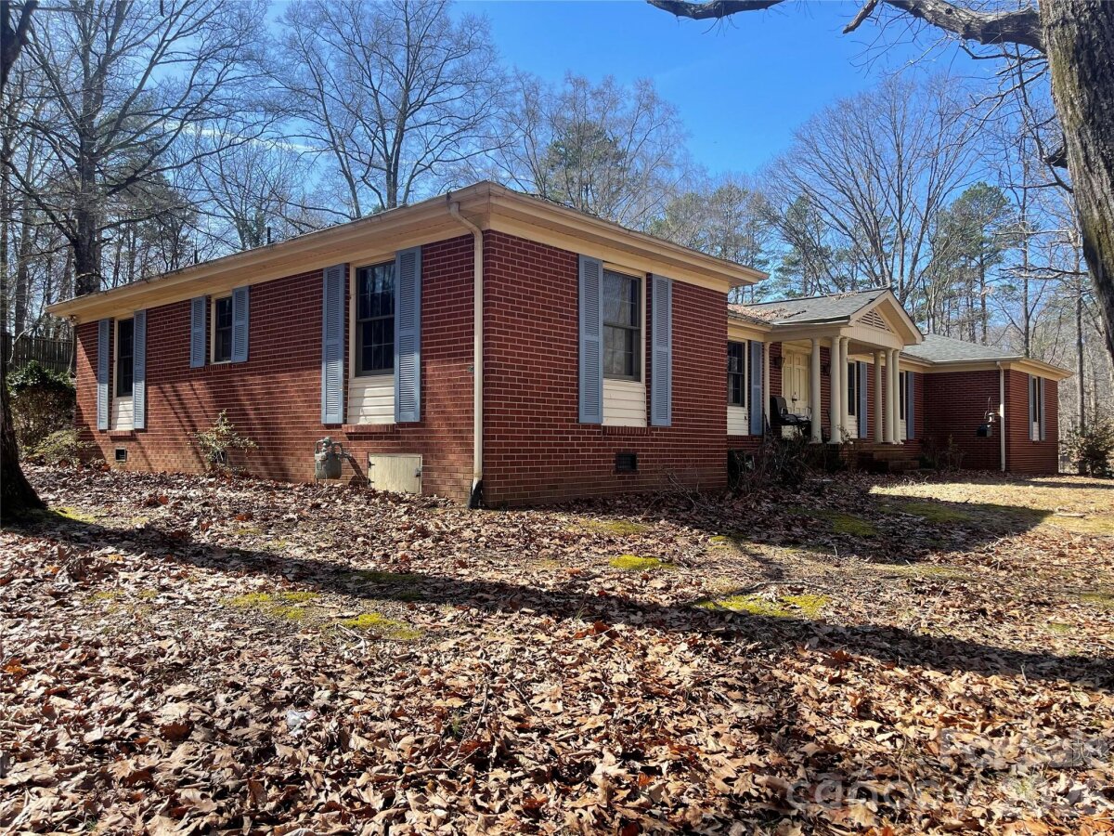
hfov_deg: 69.4
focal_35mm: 25
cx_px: 557
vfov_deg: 54.9
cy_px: 418
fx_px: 805
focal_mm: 5.1
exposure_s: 1/1140
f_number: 1.6
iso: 32
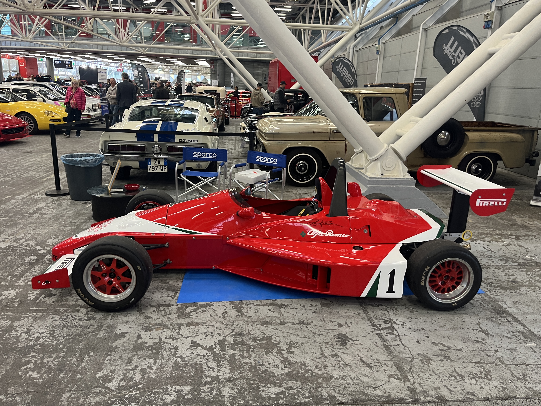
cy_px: 203
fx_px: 406
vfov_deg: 53.1
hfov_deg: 67.3
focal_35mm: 26
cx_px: 270
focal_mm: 5.1
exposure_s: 1/50
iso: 100
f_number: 1.6
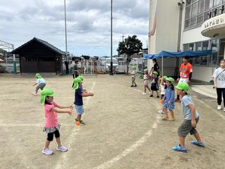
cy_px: 85
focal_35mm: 27
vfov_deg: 51.4
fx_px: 176
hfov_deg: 65.3
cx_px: 113
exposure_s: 1/2165
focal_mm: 5.7
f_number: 1.5
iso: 50
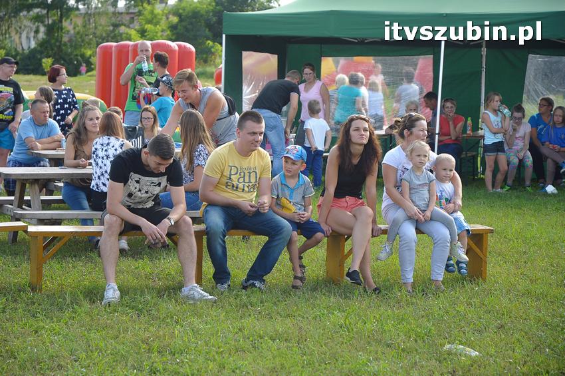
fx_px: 1646
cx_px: 282
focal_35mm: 105
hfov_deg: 19.5
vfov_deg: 13.0
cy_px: 188
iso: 400
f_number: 4.5
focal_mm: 70
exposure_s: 1/500
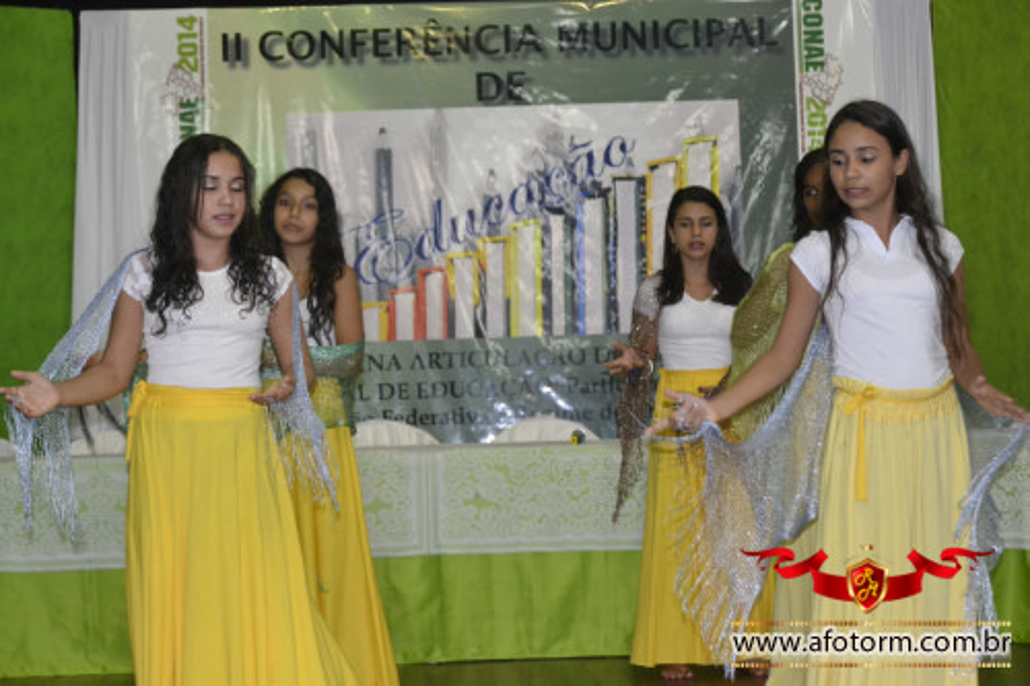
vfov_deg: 15.7
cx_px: 515
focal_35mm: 87
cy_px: 343
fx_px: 2488
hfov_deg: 23.4
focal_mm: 58
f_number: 5
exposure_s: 1/60
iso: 3200
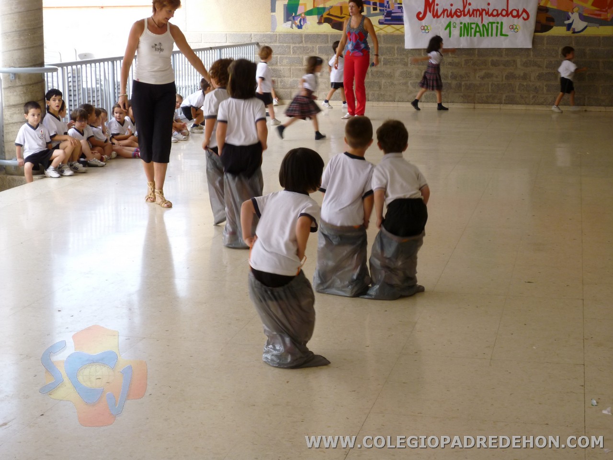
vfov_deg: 21.6
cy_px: 230
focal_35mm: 68
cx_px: 306
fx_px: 1204
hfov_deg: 28.6
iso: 160
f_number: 5.4
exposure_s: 1/50
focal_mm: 12.2
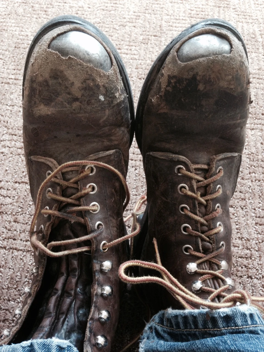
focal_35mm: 33
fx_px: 336
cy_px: 176
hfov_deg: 42.9
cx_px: 132
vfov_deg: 55.4
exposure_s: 1/20
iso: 160
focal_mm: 4.12
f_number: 2.4
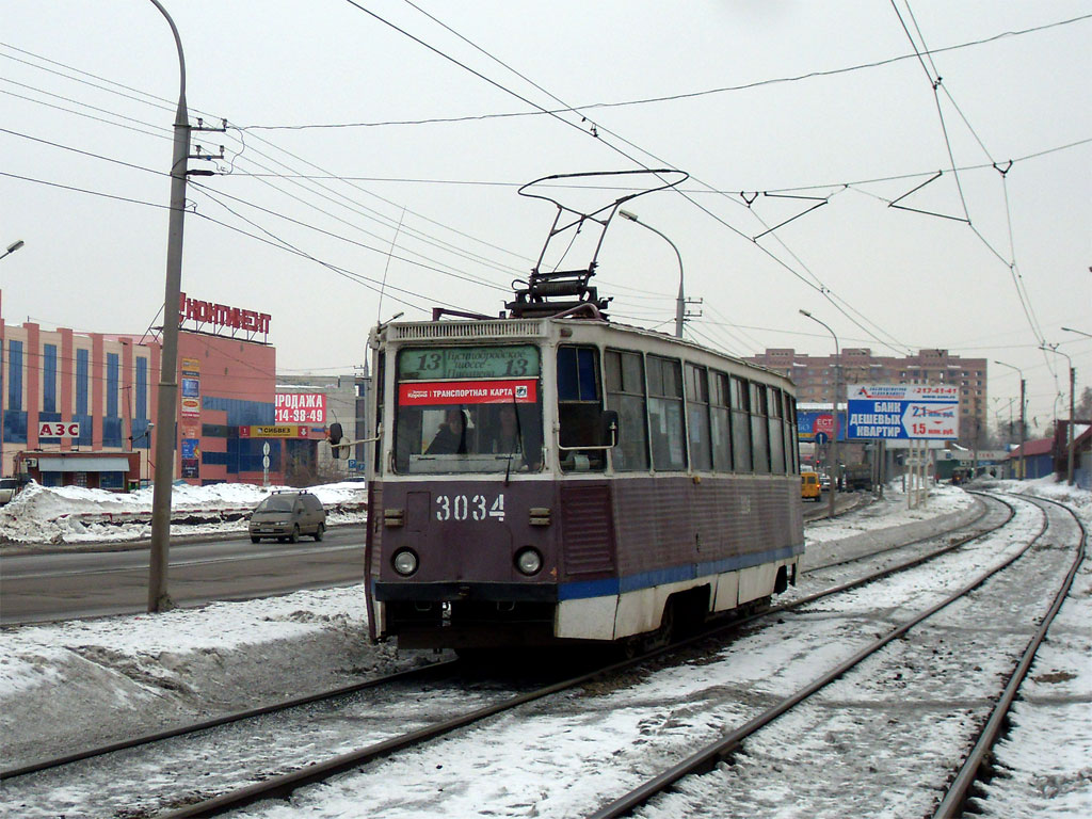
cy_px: 410
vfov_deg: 23.3
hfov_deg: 30.7
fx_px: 1987
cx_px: 546
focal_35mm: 63
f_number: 3.7
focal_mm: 10.1
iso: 80
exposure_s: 1/500
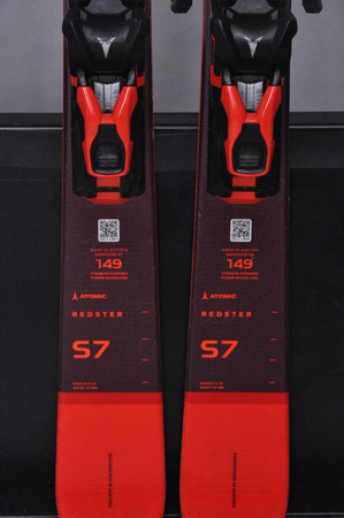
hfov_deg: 9.3
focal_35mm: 147
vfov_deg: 14.0
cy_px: 259
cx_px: 172
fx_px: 2112
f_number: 9.5
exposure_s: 1/125
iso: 3200
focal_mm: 98
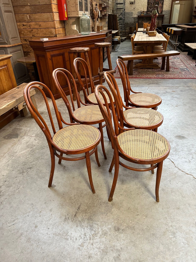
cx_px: 98
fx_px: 181
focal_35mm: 24
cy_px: 131
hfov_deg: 56.8
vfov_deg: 71.6
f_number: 1.78
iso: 250
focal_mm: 6.86
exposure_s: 1/112
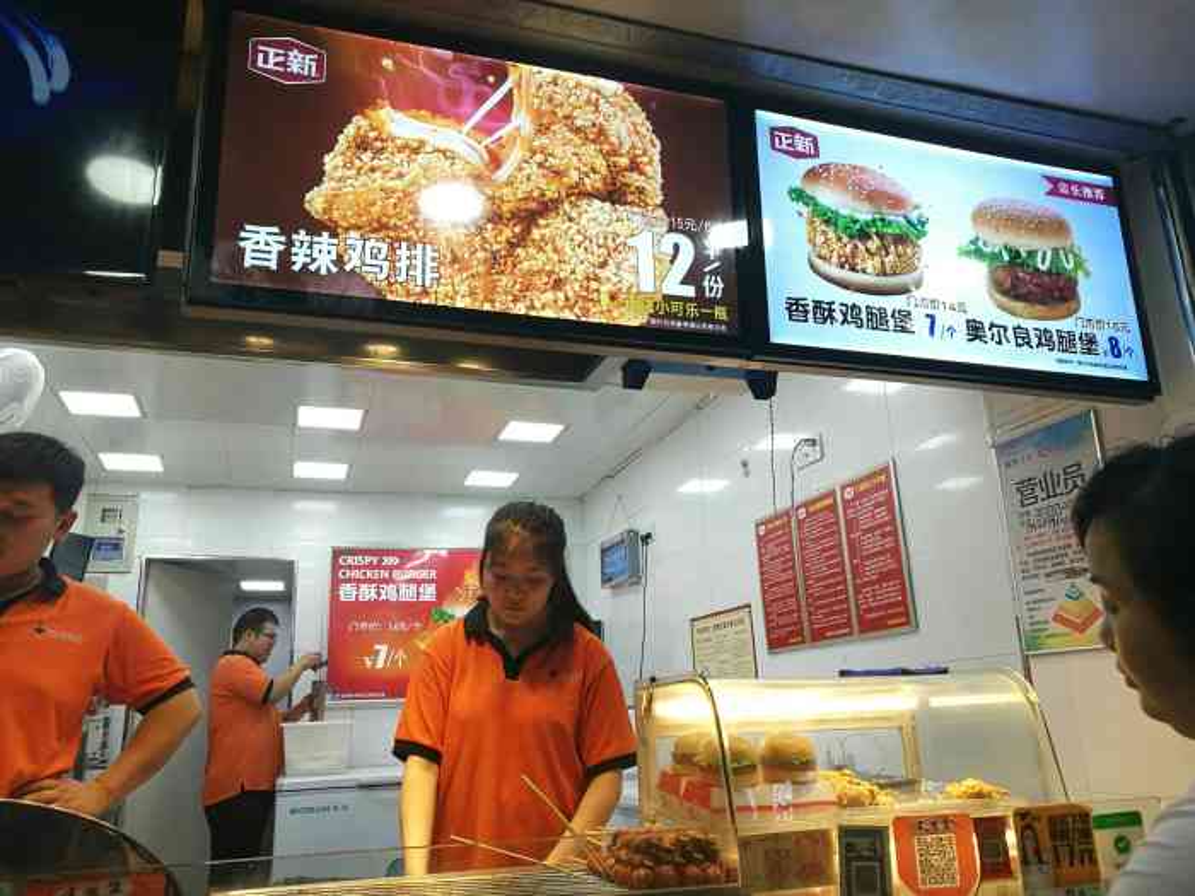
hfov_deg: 65.3
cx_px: 598
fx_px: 932
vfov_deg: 51.4
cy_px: 448
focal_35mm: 27
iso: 64
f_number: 2.2
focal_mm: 4.5
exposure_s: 1/50
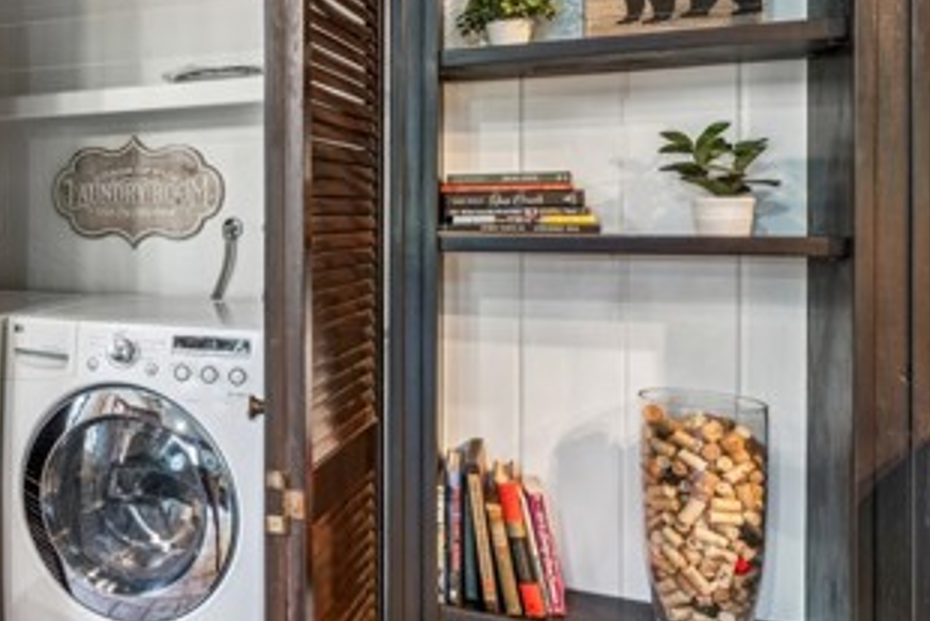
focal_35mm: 34
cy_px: 210
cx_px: 57
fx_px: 869
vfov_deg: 38.9
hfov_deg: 48.9
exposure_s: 5
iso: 100
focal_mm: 16.3
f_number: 13
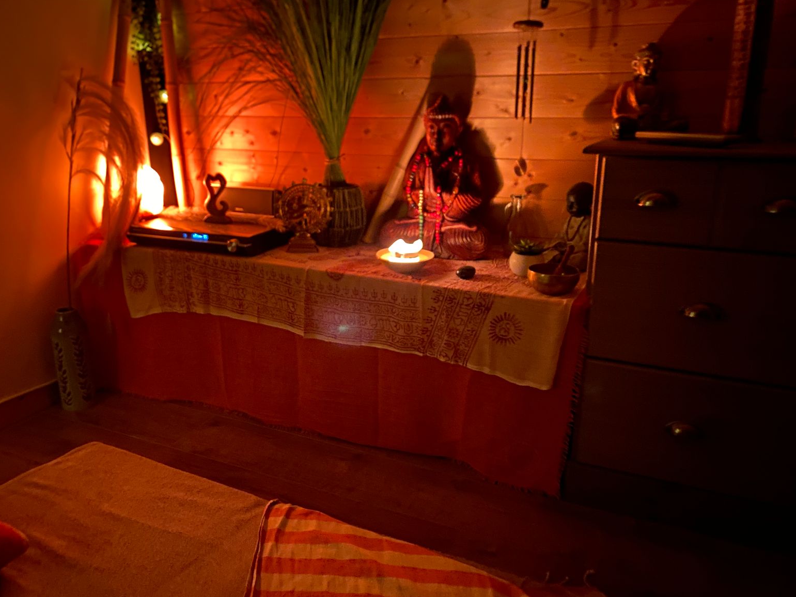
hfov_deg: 65.3
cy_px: 290
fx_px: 621
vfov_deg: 51.4
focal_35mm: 27
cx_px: 385
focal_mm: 4.25
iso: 400
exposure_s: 1/4
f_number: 1.8
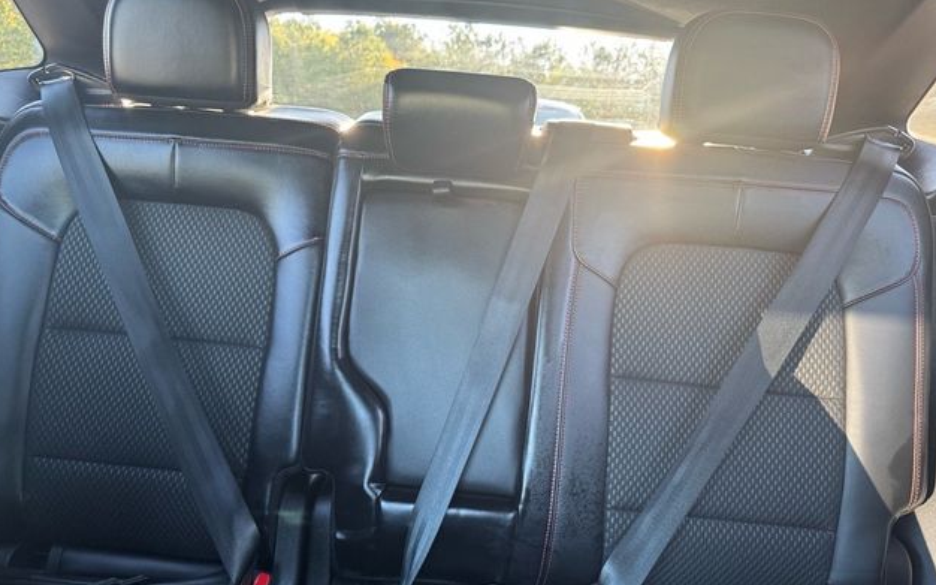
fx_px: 663
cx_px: 469
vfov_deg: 47.5
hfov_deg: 70.4
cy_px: 323
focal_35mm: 26
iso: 320
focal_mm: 6.76
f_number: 1.78
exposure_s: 1/60
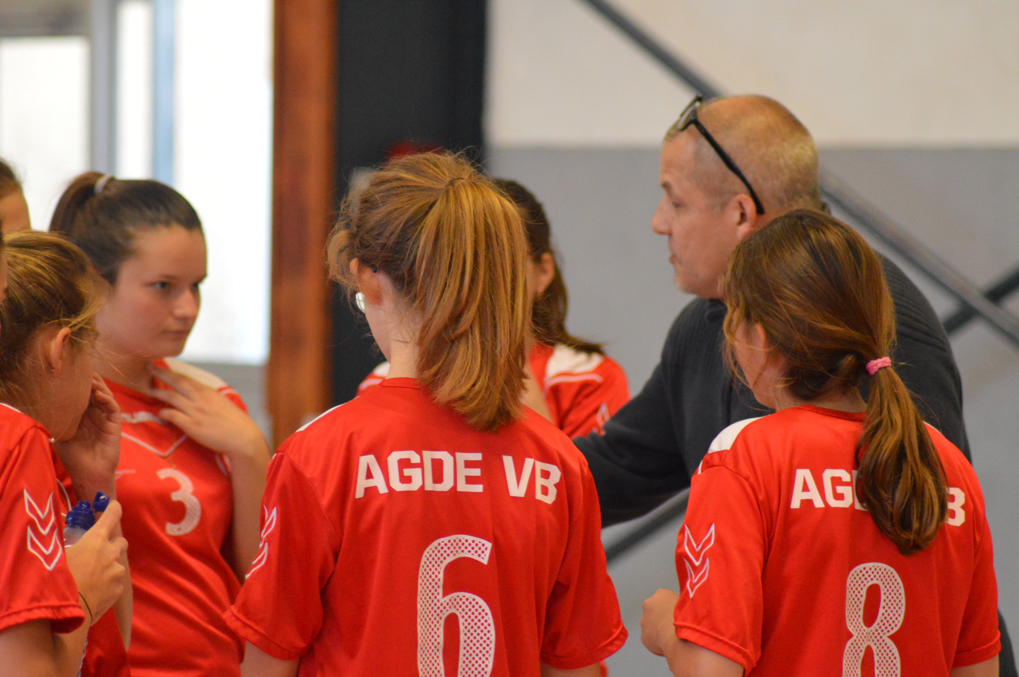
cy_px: 338
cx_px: 510
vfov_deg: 6.8
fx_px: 5727
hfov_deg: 10.2
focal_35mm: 202
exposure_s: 1/160
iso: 3200
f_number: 4.2
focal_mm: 135
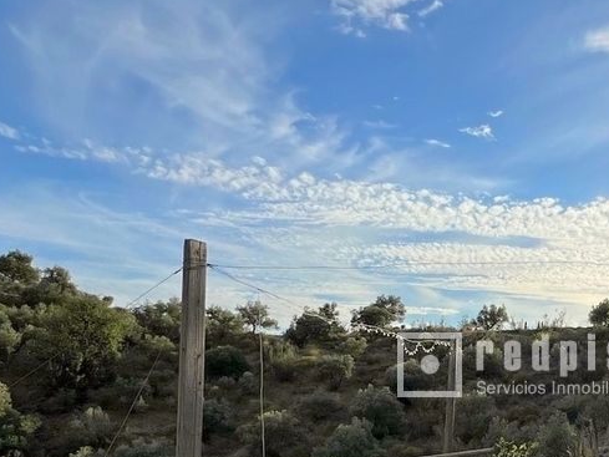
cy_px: 366
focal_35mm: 34
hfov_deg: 49.2
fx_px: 598
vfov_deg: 40.1
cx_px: 527
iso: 32
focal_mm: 1.57
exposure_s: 1/2320
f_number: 1.8
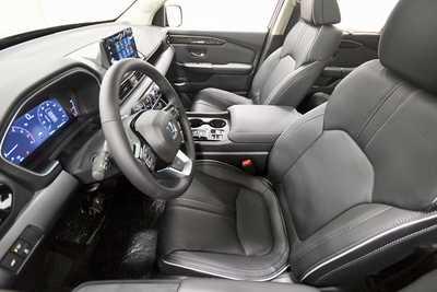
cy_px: 146
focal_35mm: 15
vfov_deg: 77.4
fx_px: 182
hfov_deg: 100.4
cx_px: 218
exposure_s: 1/80
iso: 3200
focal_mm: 10
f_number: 4
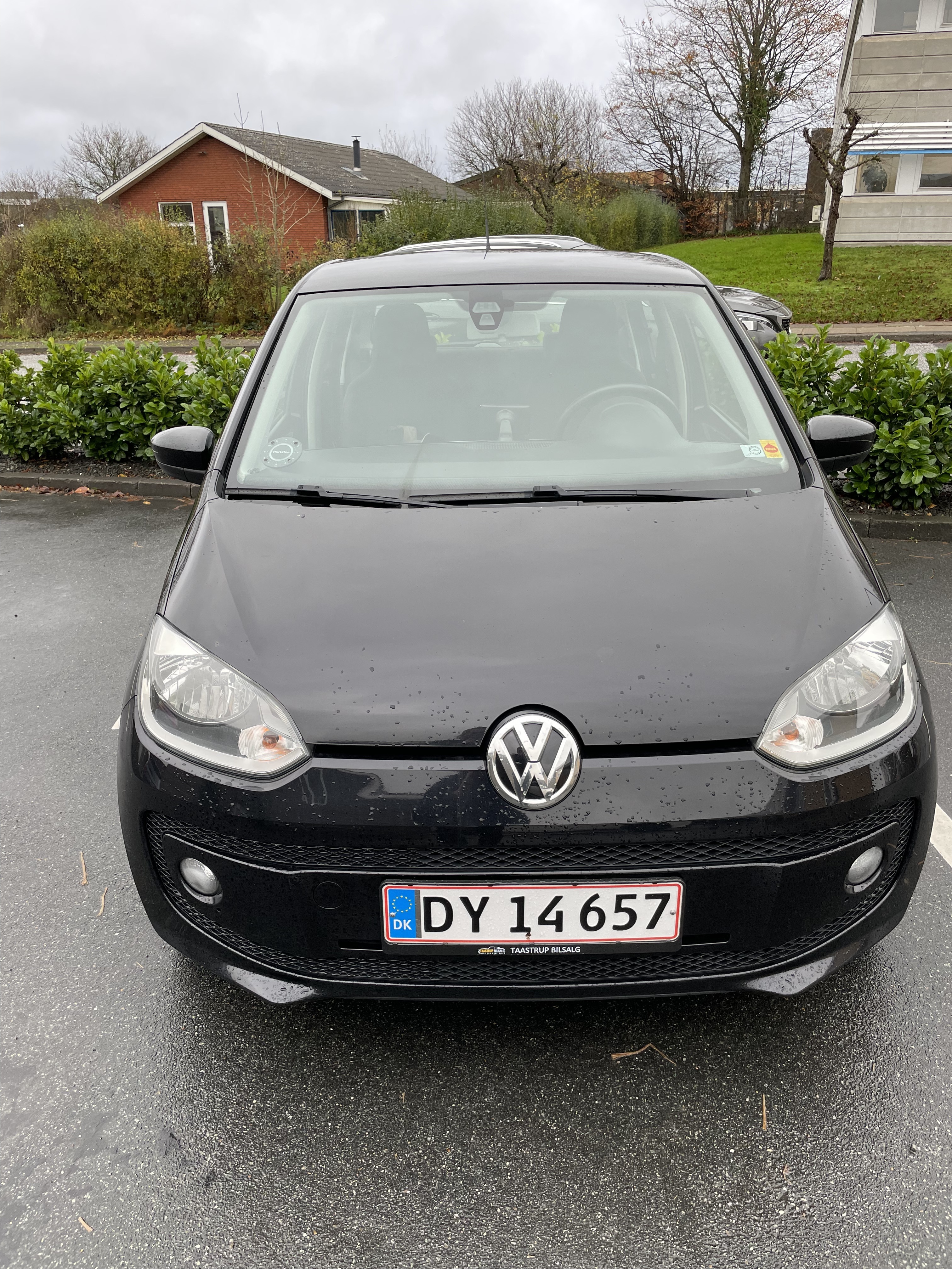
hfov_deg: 53.1
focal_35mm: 26
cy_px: 634
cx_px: 476
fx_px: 953
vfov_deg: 67.3
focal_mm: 4.2
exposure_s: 1/121
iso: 50
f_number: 1.6
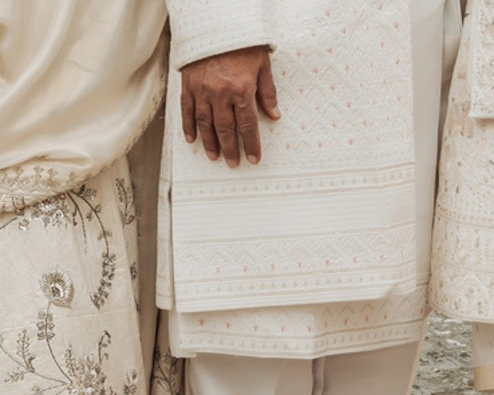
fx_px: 3333
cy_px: -179
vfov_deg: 6.7
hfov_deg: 8.3
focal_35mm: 228
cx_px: 786
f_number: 6.3
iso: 400
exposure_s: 1/320
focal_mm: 35
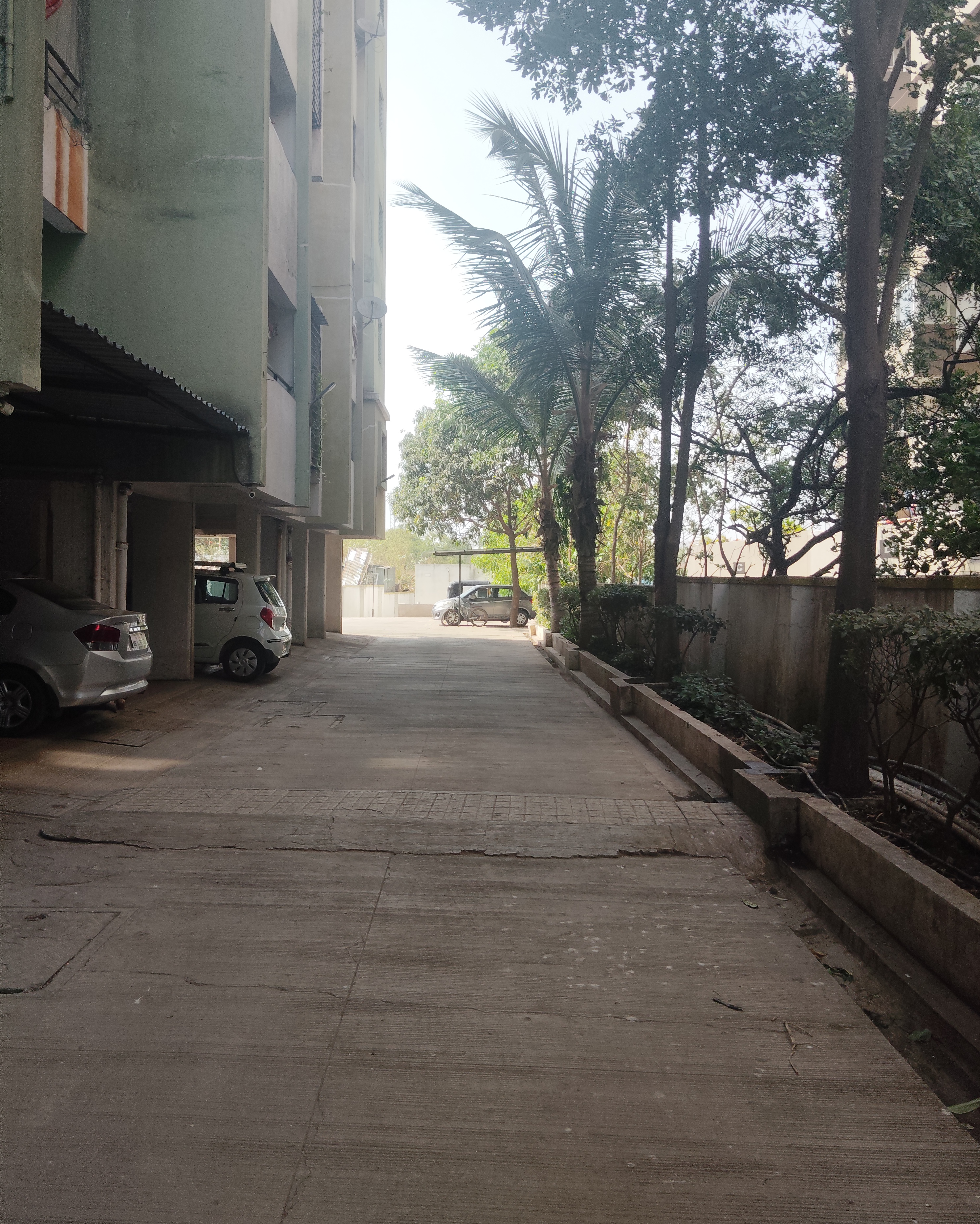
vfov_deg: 57.1
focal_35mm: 31
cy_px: 572
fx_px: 1124
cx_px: 495
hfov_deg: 47.1
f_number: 1.8
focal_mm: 4.25
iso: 50
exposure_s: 1/612
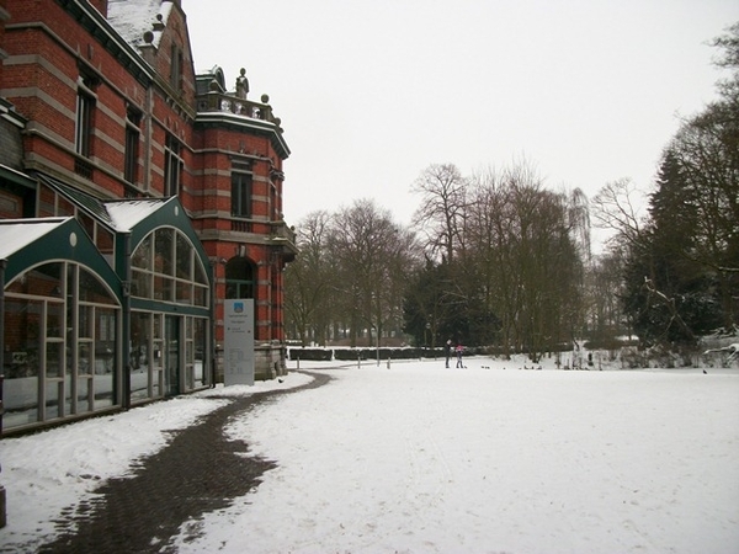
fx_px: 683
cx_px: 370
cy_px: 277
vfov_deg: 44.2
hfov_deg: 56.8
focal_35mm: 32
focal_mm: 5.7
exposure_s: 1/320
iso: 80
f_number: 2.9
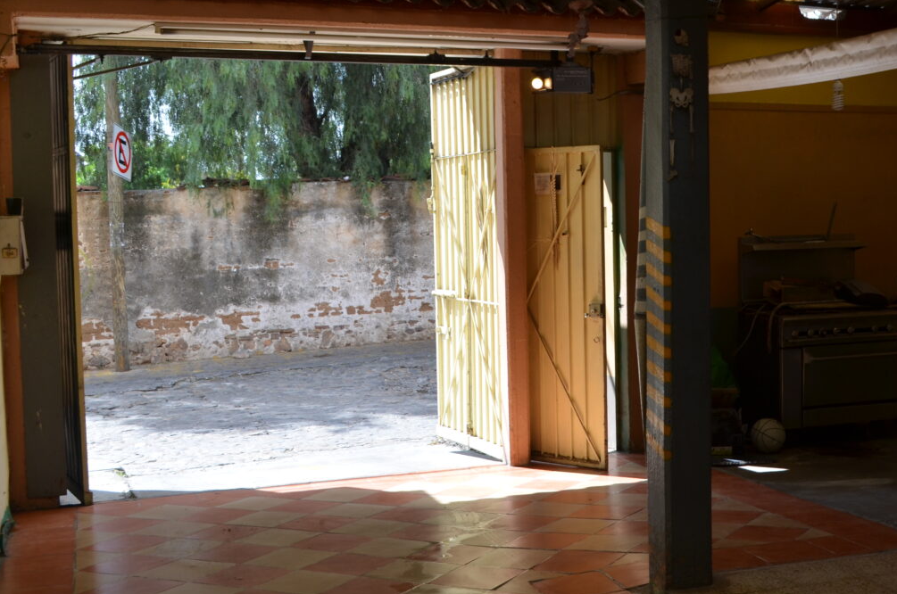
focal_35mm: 55
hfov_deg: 35.7
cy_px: 267
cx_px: 642
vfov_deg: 24.5
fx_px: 1368
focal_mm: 24
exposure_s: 1/160
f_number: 6.3
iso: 200
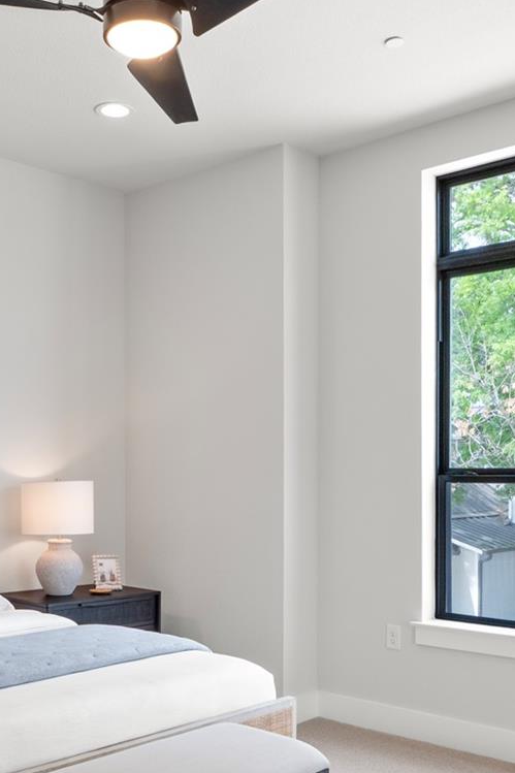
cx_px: 157
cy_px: 488
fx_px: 880
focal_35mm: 41
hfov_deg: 32.2
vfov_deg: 47.0
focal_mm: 10
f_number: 11
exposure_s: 1/1.25
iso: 250
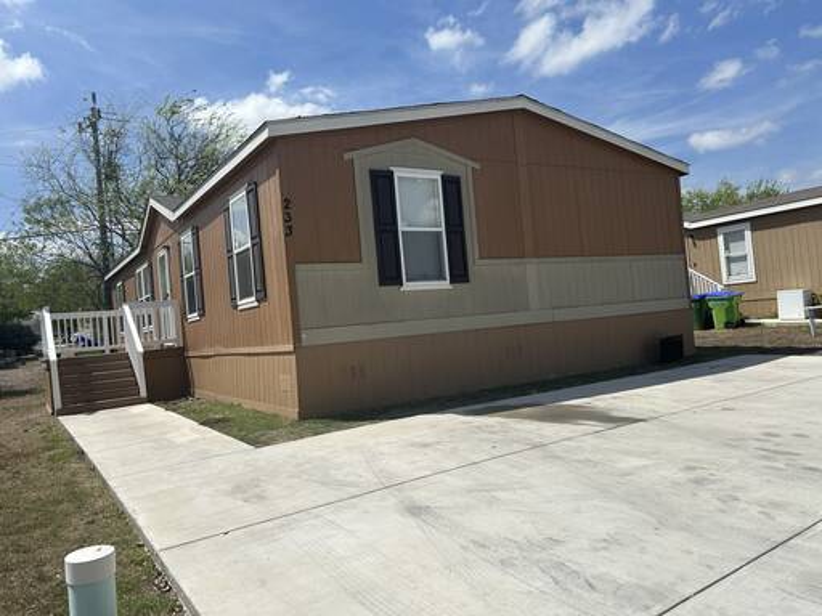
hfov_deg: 67.3
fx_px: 617
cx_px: 411
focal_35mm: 26
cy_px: 308
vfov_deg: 53.1
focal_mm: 5.7
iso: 50
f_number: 1.5
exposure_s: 1/7463
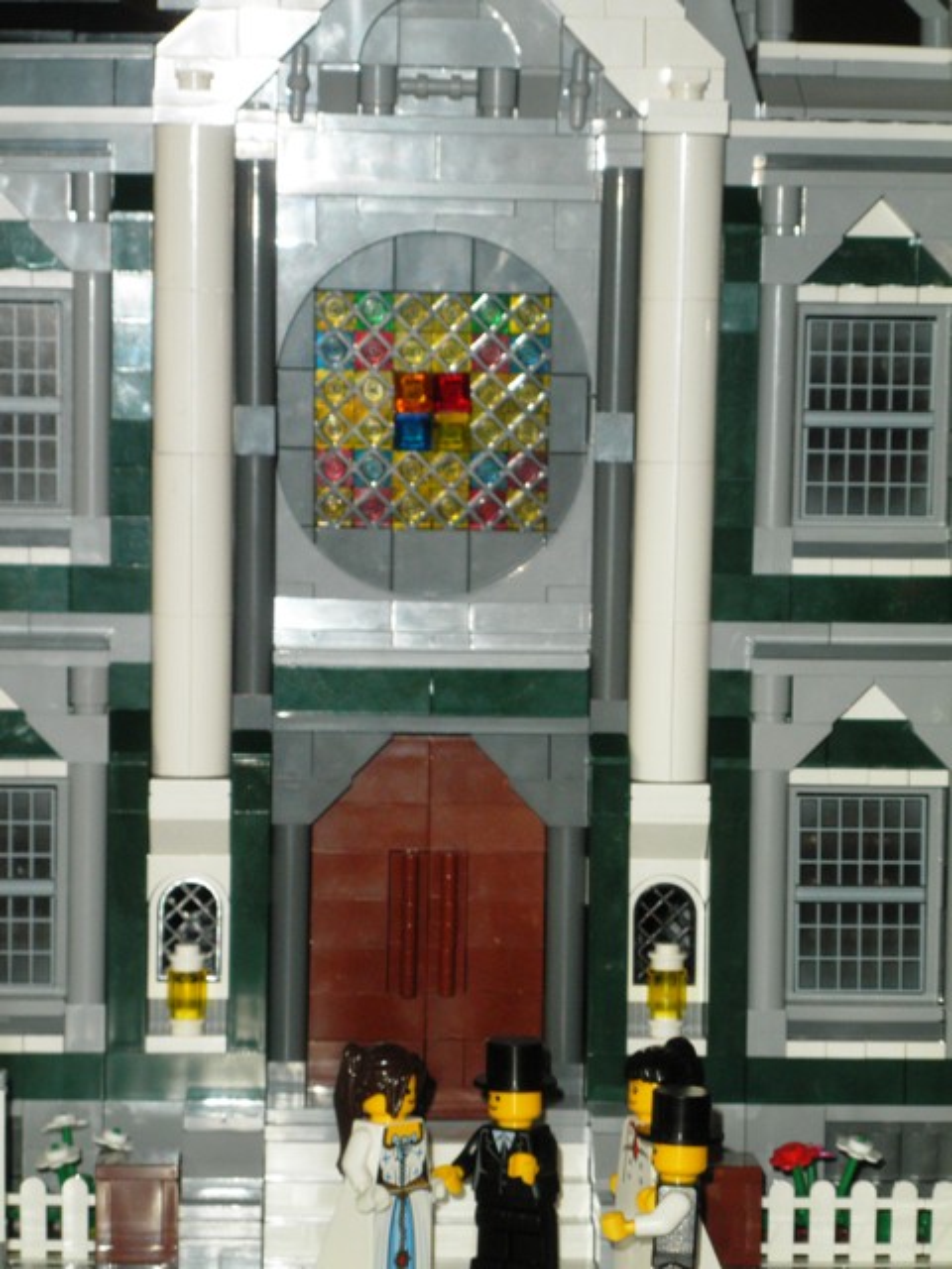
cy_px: 634
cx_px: 476
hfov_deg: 13.3
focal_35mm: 111
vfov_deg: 17.7
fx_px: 4070
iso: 160
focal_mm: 19.6
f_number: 5.8
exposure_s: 1/100
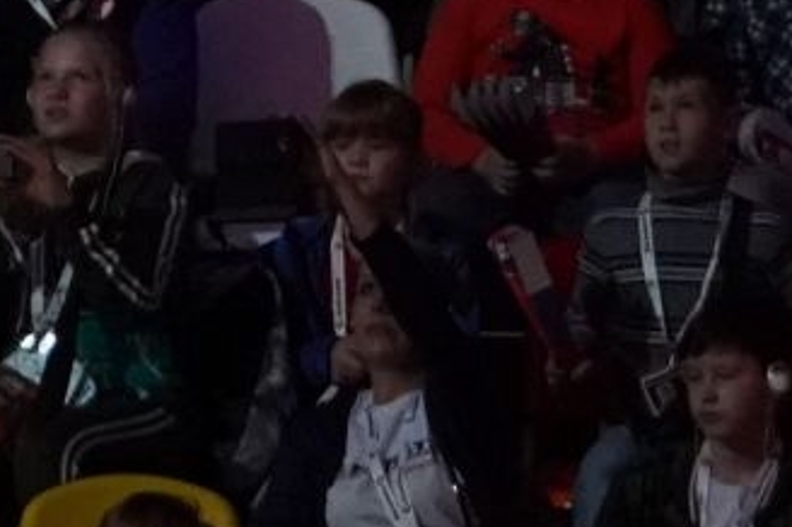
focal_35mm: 780
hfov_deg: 2.6
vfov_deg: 1.8
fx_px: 17143
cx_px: -369
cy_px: -384
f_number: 2.8
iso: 6400
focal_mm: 95
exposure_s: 1/1000
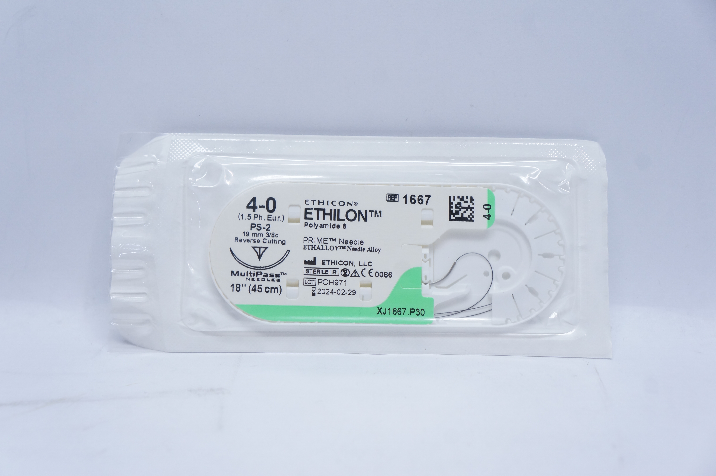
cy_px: 238
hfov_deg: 37.9
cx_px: 358
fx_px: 1043
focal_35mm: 52
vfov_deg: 25.7
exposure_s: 1/60
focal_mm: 35
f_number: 7.1
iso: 800
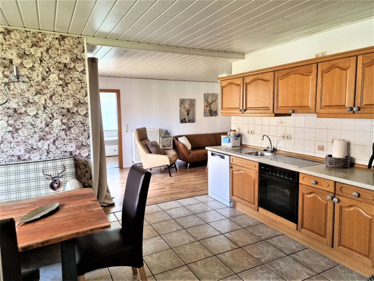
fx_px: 259
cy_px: 140
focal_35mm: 24
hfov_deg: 71.6
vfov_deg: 56.8
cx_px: 187
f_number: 1.8
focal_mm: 6.7
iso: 320
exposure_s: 1/120
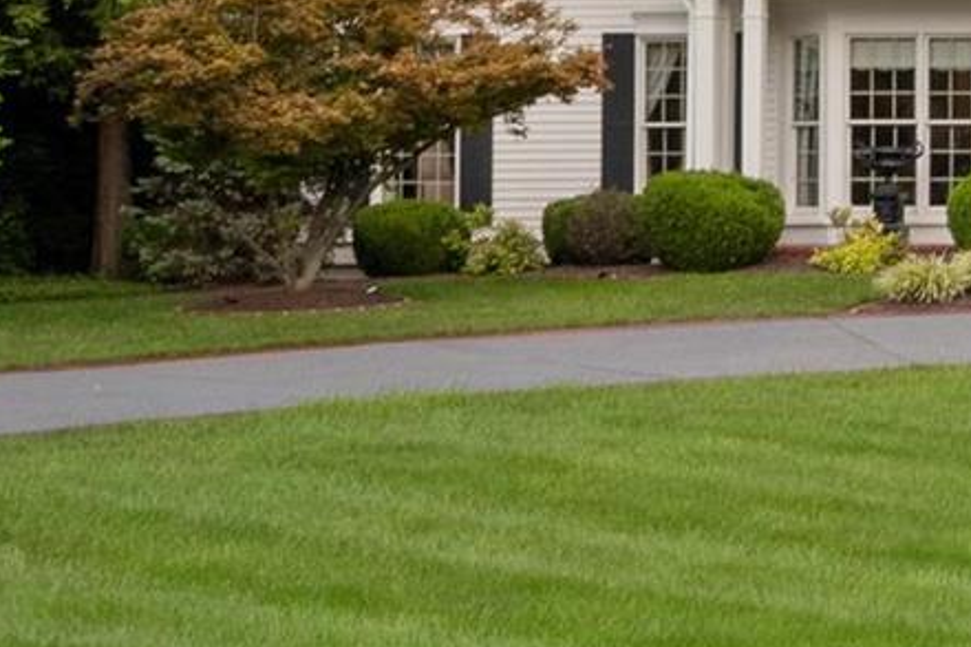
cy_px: -325
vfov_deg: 10.1
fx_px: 3532
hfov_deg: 14.0
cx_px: 1710
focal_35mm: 131
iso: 400
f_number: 9
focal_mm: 18
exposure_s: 1/320
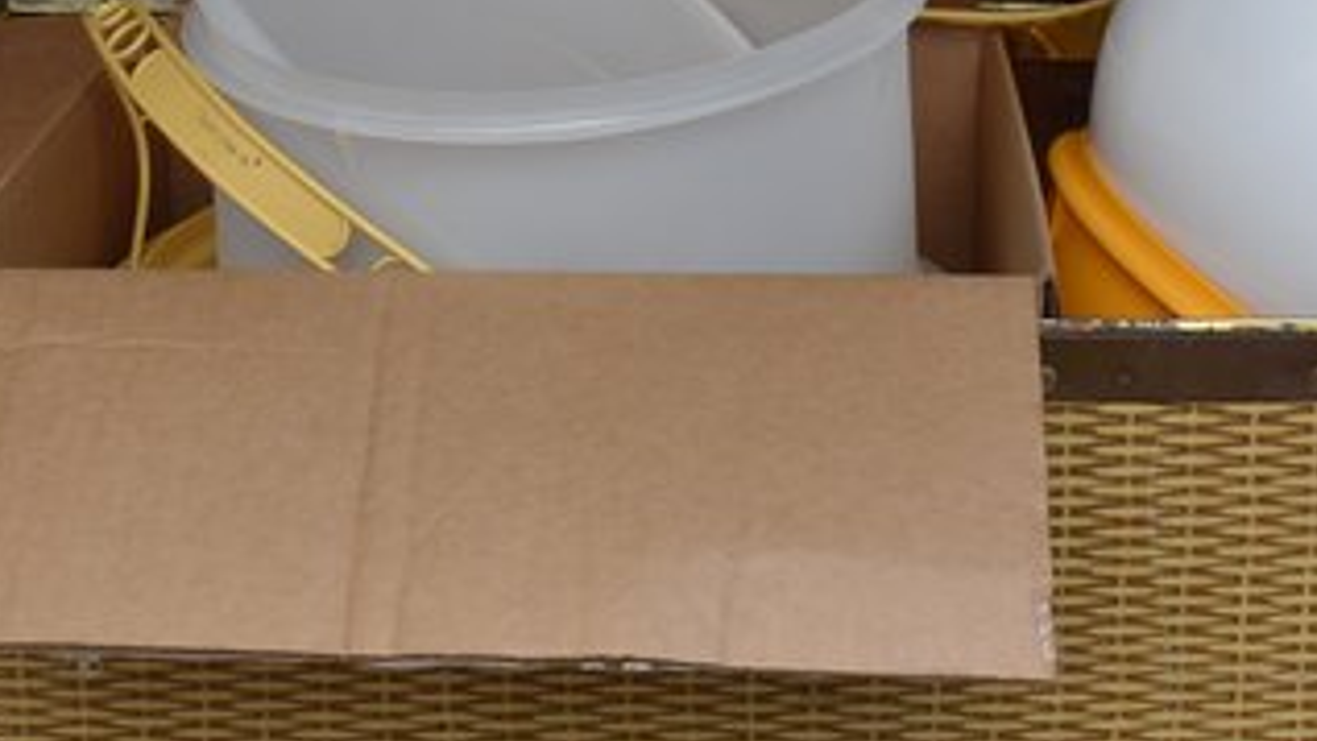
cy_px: -31
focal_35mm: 77
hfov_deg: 27.4
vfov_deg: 15.4
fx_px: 2689
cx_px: 841
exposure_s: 1/250
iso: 200
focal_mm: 22
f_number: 7.1
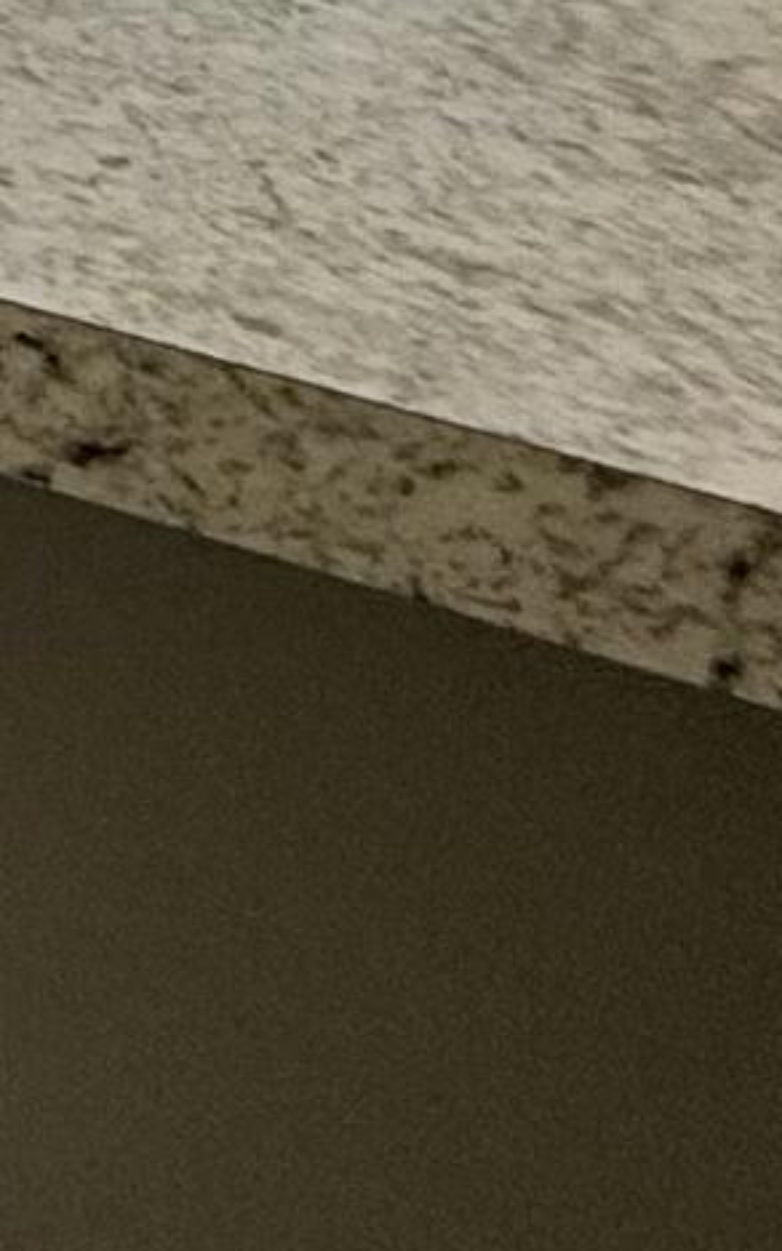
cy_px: -1235
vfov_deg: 16.6
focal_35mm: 95
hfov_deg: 7.7
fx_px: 3240
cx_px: -2487
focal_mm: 2.22
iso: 125
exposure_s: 1/120
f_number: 2.2
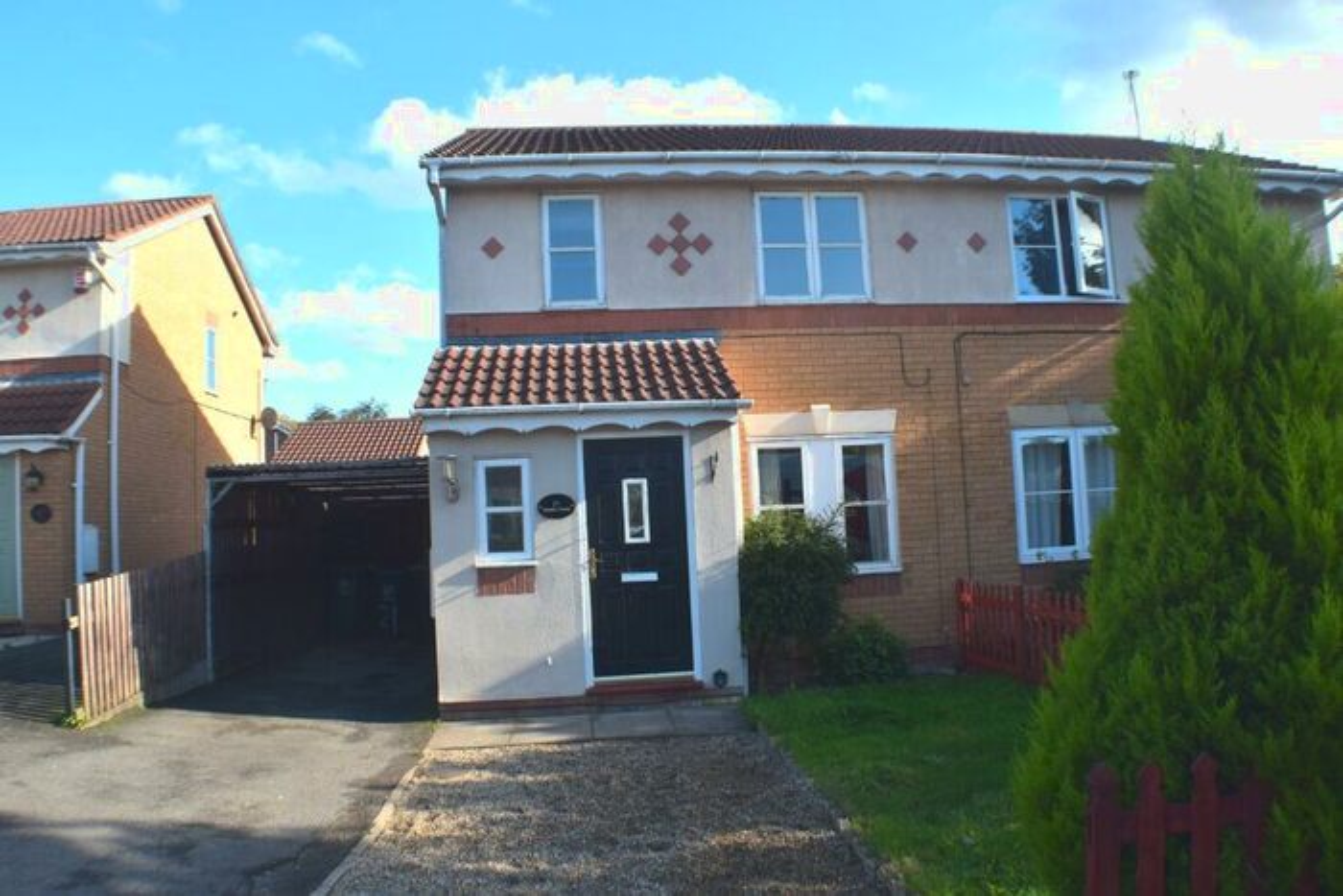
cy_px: 448
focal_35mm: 34
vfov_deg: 38.4
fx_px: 1287
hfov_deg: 55.1
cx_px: 672
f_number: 10
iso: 400
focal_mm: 23
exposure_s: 1/250
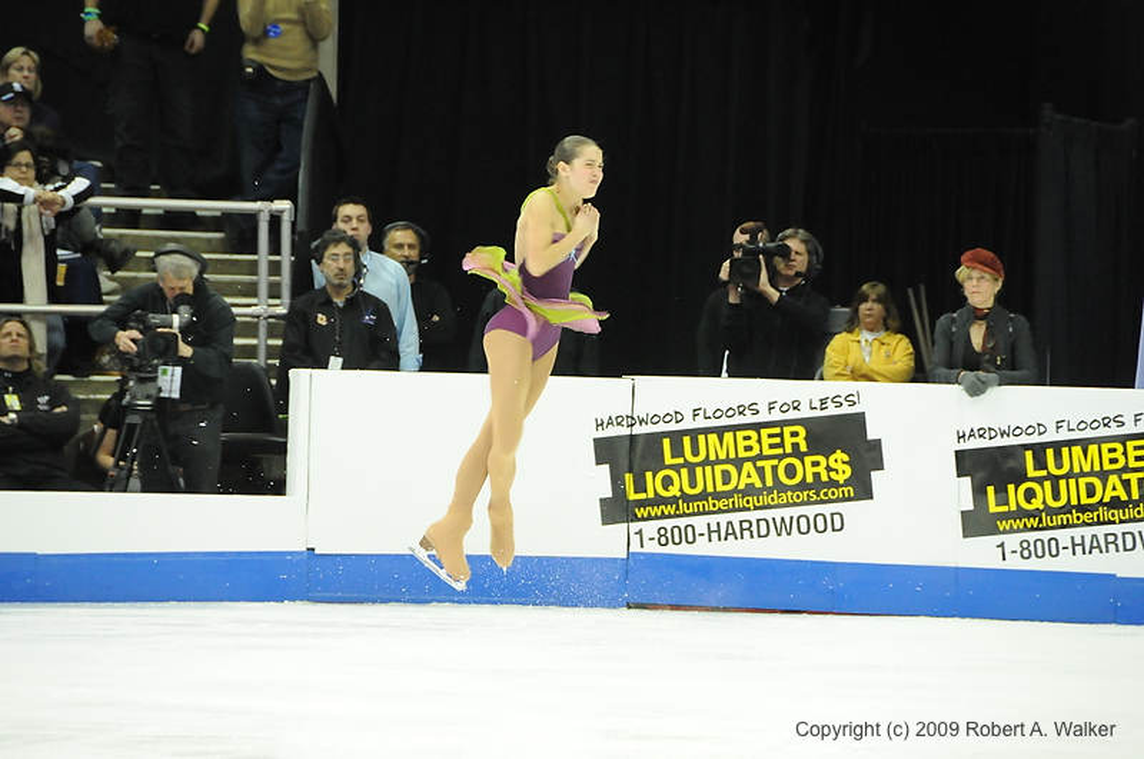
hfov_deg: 6.9
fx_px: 9520
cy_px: 380
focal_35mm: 300
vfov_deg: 4.6
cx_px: 572
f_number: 5.6
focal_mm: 200
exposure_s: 1/320
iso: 3200
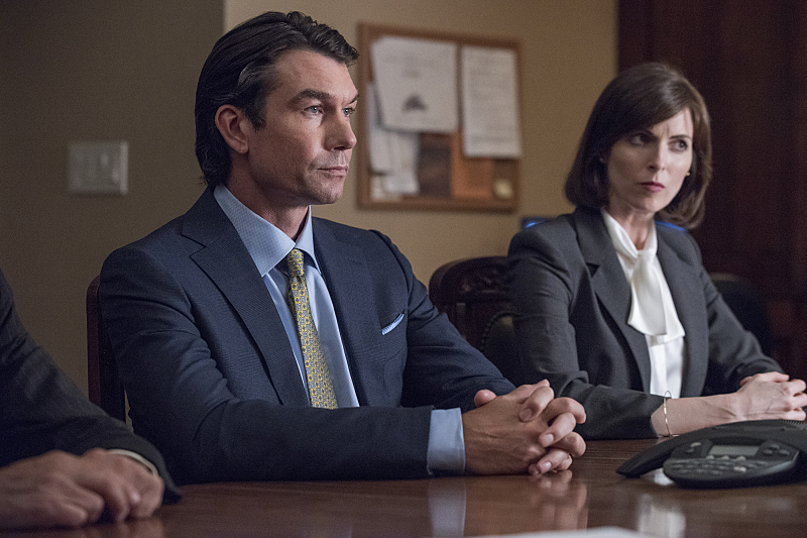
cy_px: 269
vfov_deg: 15.9
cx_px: 404
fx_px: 1927
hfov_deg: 23.6
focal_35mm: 86
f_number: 3.5
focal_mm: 86
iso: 4000
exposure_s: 1/160
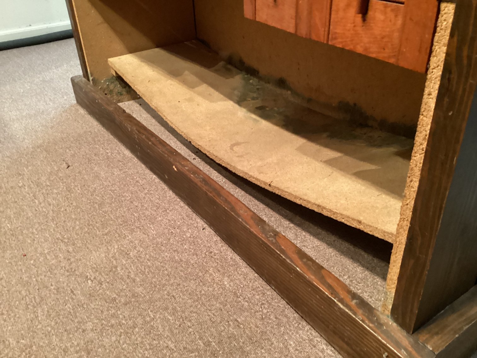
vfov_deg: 45.4
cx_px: 238
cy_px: 179
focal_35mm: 31
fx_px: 427
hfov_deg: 58.3
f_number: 2.4
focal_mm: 3.3
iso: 500
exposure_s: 1/25
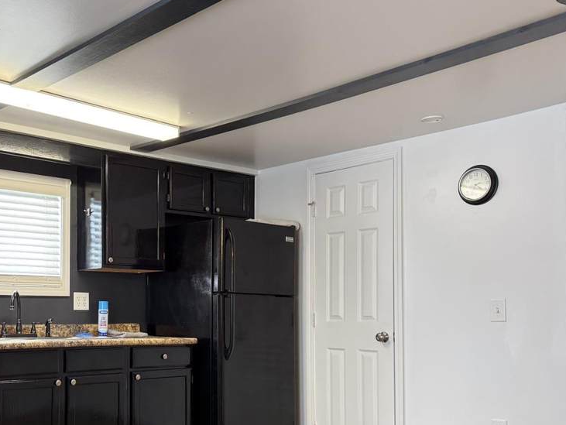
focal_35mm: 42
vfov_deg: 33.9
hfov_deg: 43.4
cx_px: 144
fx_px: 687
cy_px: 297
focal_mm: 6.76
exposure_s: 1/120
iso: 200
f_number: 1.78
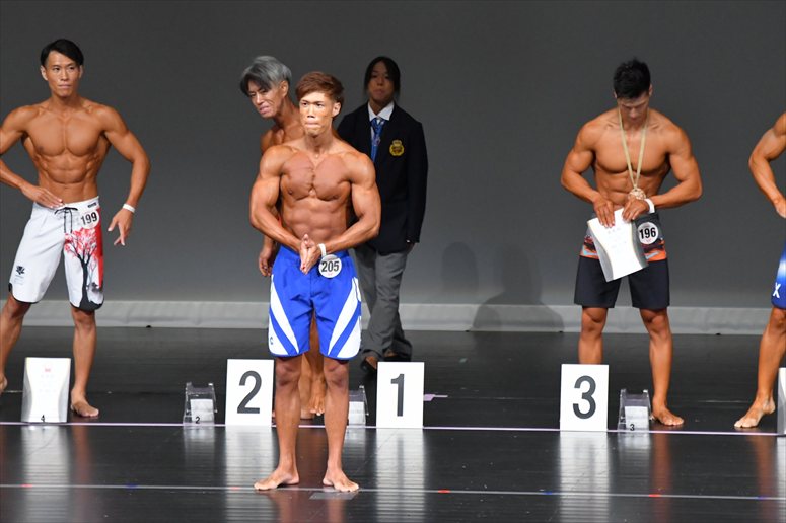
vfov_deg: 4.4
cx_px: 393
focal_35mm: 315
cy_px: 262
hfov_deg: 6.5
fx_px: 6874
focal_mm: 210
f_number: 5.6
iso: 5000
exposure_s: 1/400
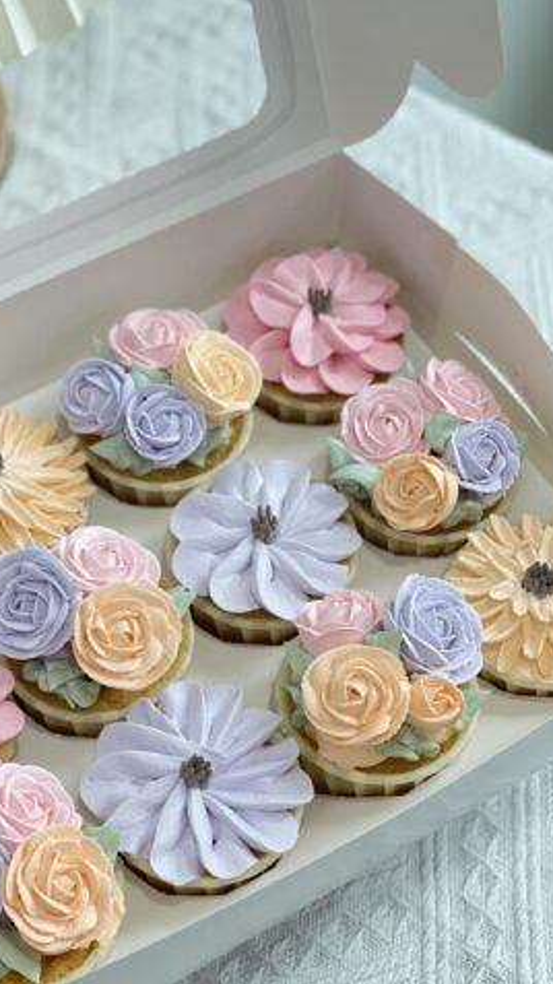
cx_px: 149
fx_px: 2035
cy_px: 513
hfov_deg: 15.4
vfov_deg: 27.2
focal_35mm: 78
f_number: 2.2
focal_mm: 7.5
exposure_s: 1/100
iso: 125
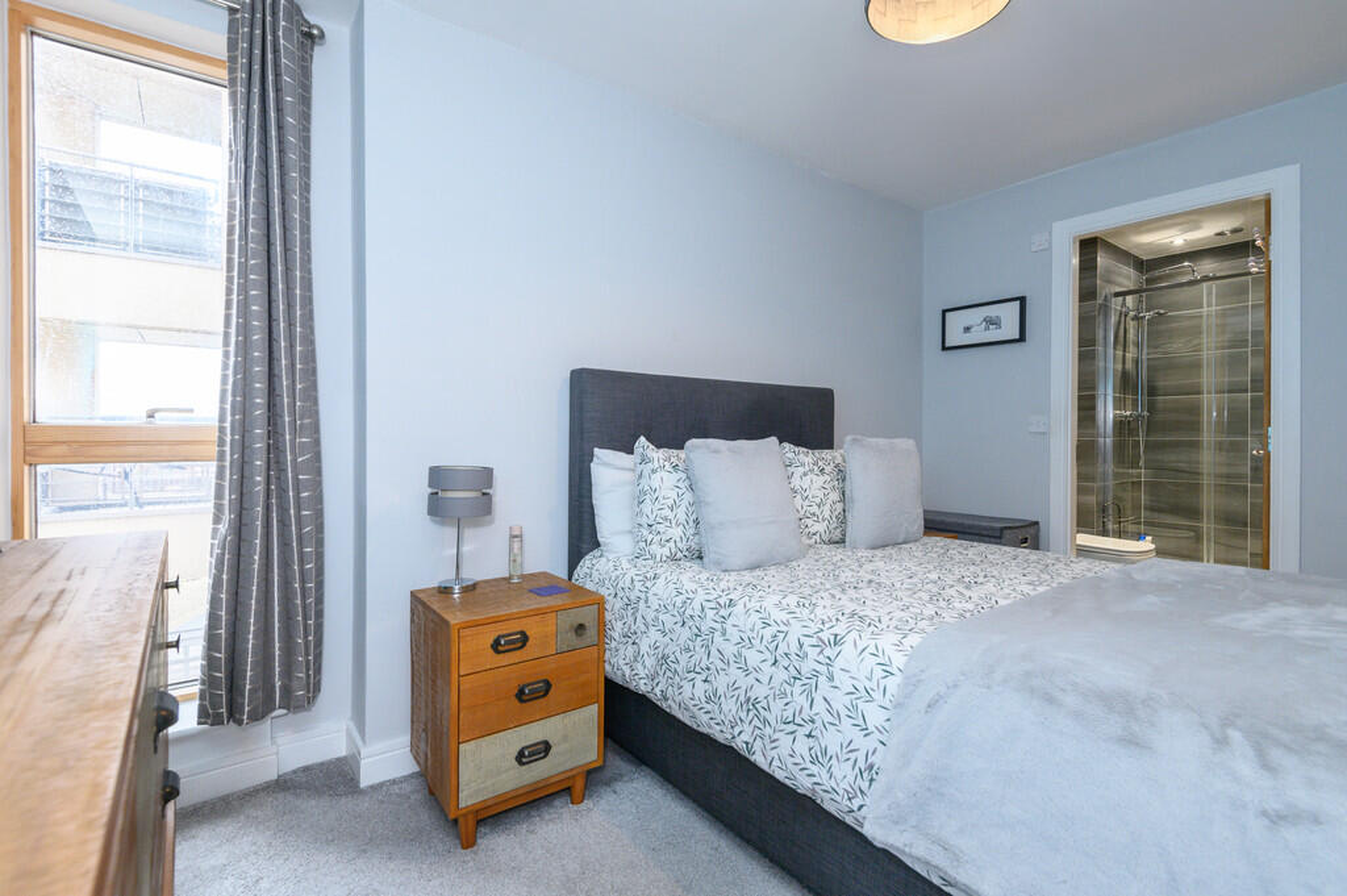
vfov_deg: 73.7
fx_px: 598
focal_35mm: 16
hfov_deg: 96.8
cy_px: 448
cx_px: 674
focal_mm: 16
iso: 500
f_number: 8
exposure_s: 1/30
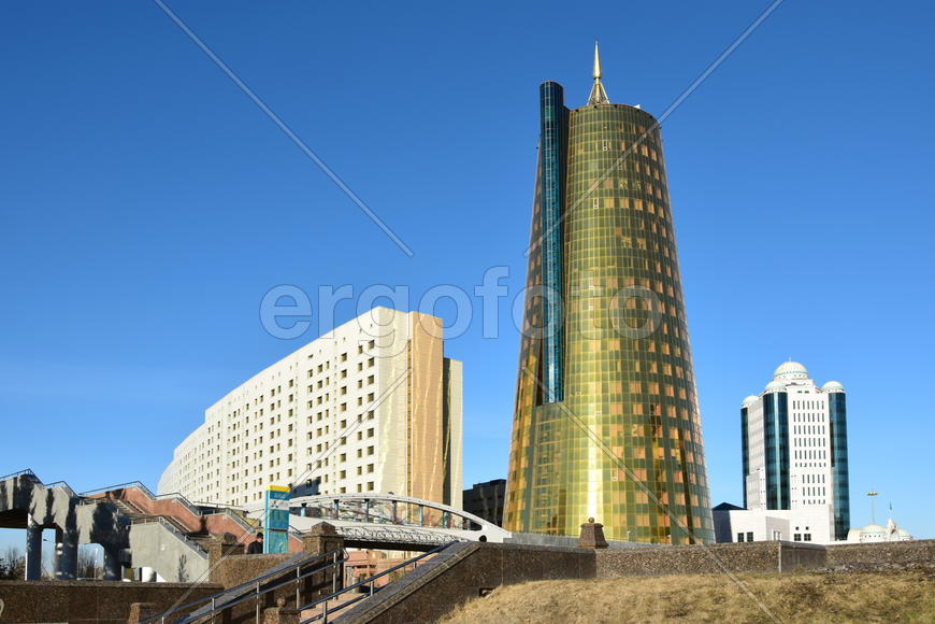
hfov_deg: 67.4
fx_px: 701
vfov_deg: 47.9
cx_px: 468
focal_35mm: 27
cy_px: 312
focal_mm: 18
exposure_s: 1/160
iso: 100
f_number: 9
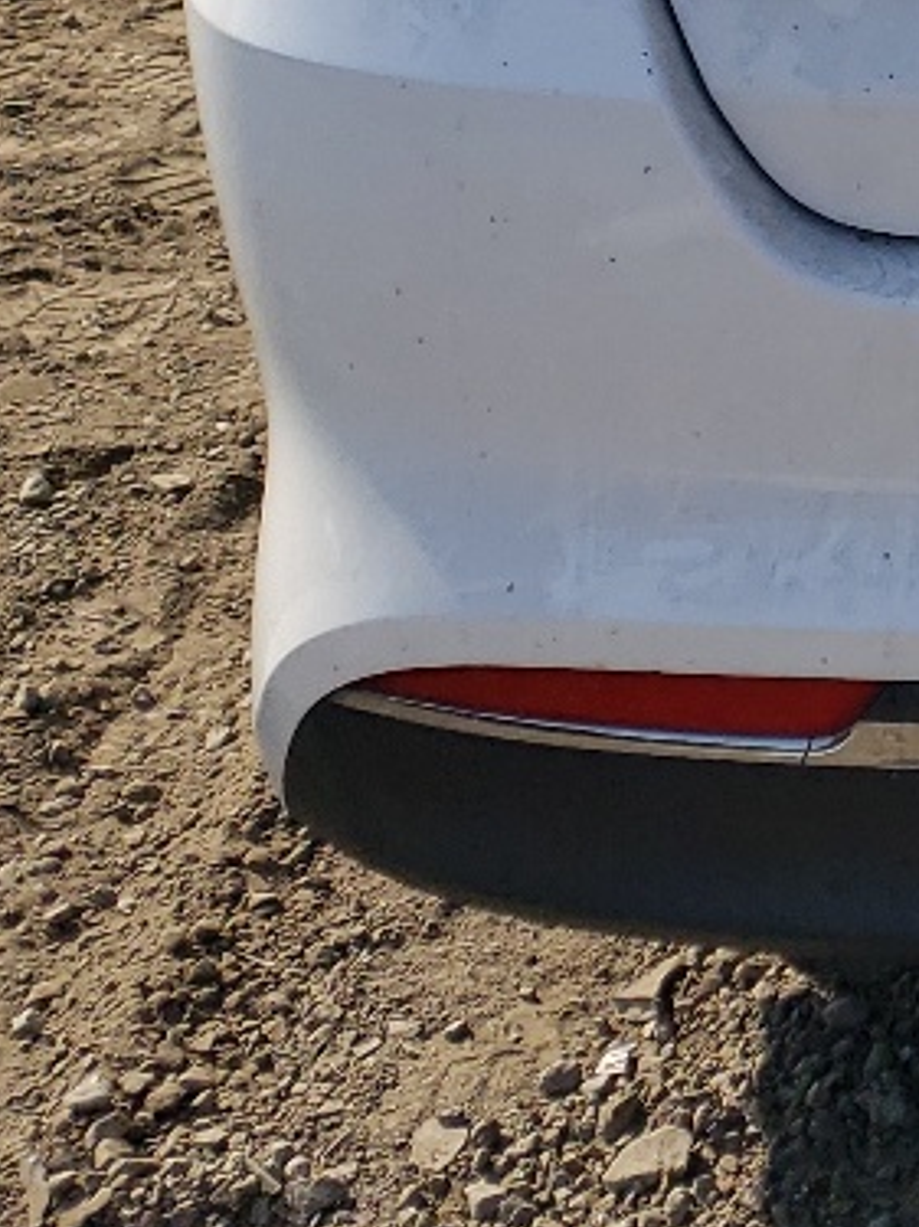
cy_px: -242
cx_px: 1952
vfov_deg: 17.0
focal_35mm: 111
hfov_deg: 11.7
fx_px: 3931
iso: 50
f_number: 1.5
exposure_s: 1/3333
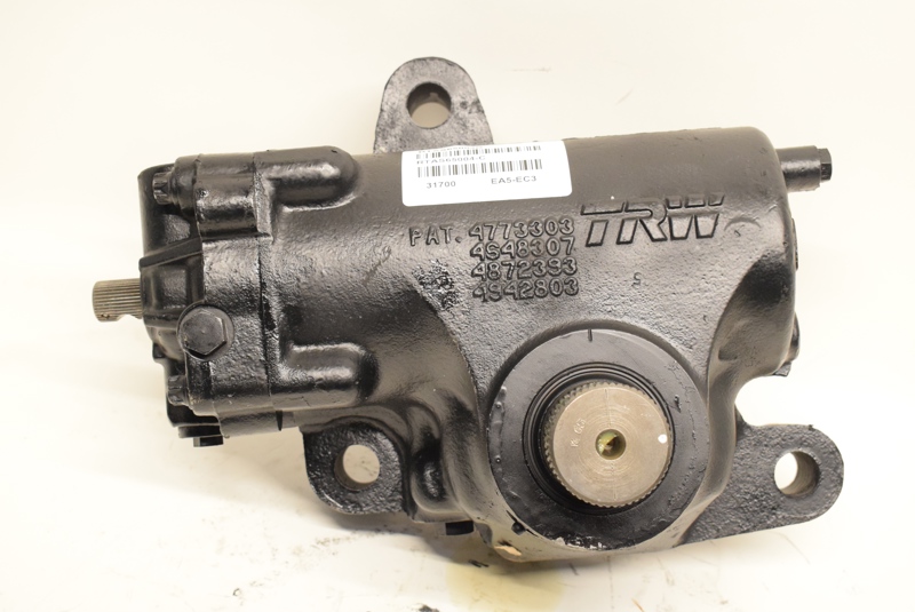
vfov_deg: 25.1
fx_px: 1374
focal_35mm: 54
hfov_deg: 36.8
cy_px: 306
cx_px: 458
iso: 3200
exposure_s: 1/200
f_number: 7.1
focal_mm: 36
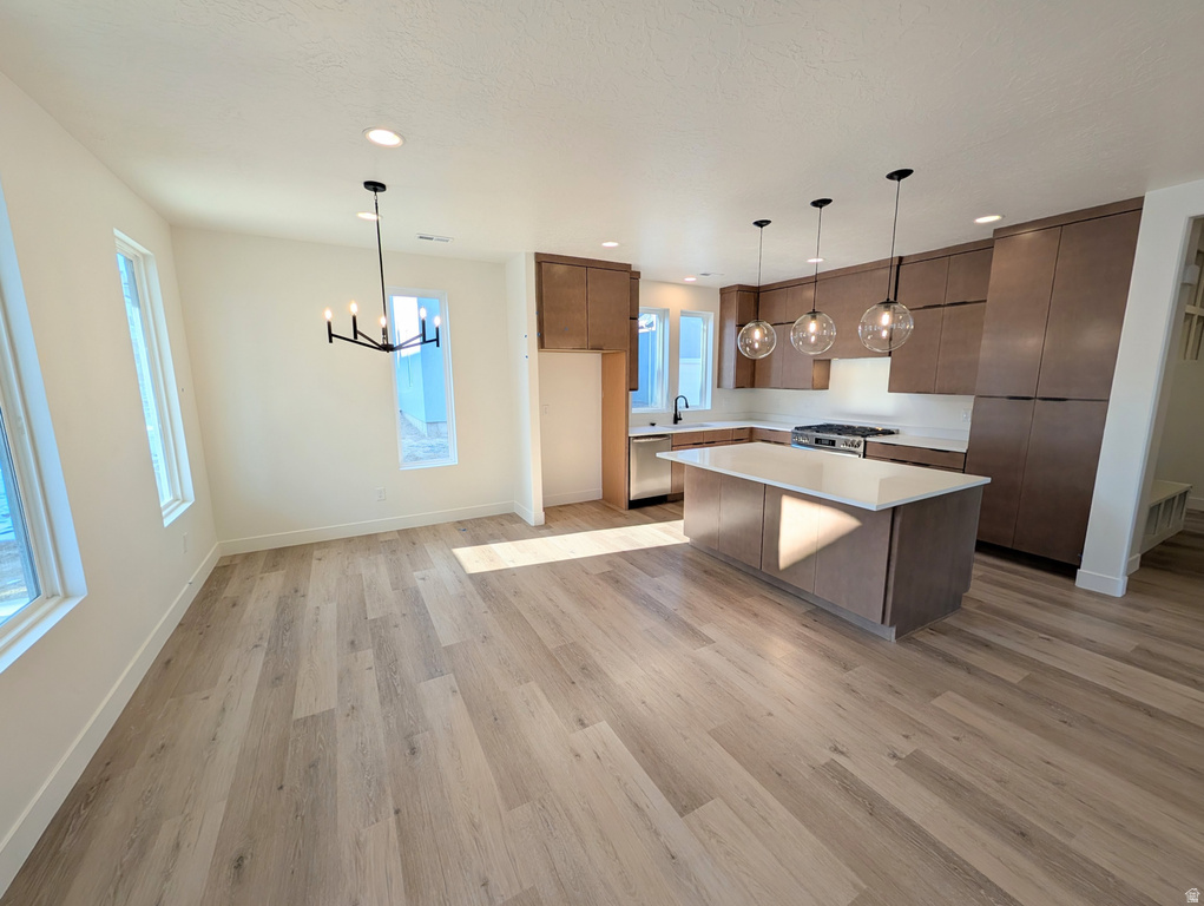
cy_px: 453
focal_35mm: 12
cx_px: 602
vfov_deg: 94.6
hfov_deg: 110.5
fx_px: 418
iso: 44
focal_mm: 2.02
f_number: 1.7
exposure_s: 1/320
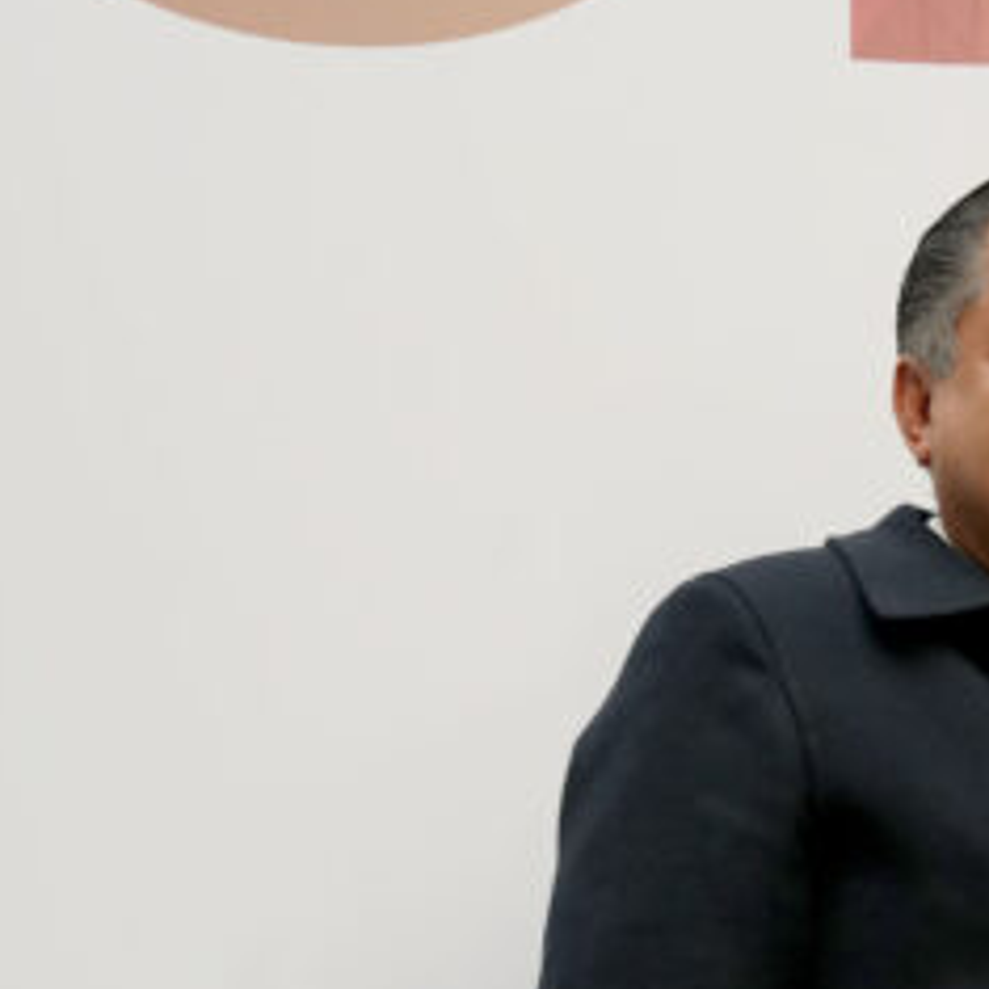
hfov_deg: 10.4
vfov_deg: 10.6
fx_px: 5301
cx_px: 1368
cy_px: 1018
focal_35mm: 164
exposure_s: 1/320
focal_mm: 59
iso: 2500
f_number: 4.5
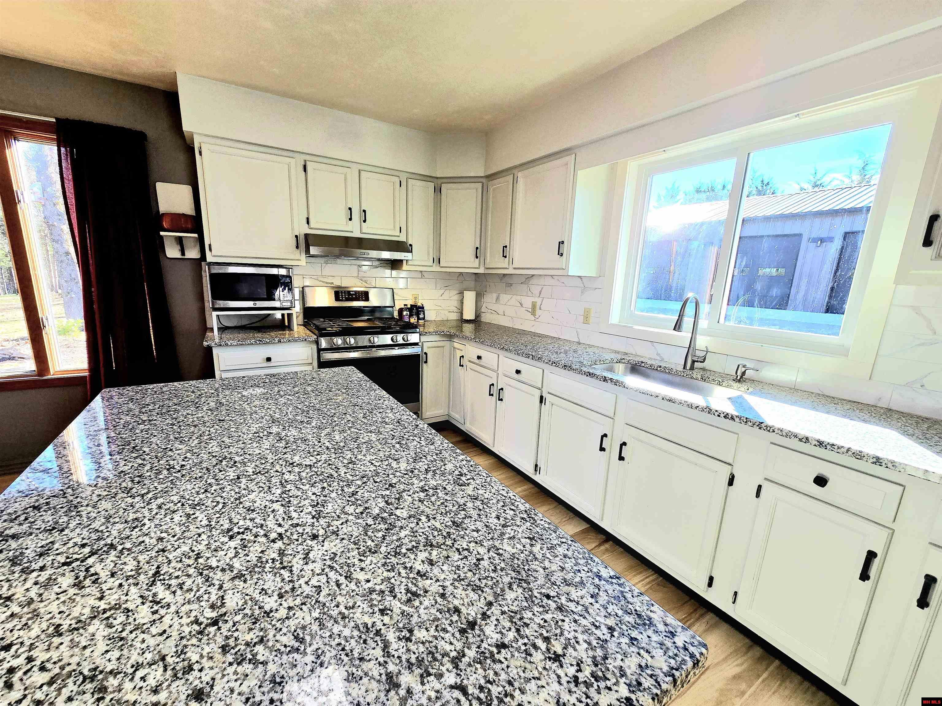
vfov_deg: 89.9
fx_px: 354
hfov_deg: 106.2
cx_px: 471
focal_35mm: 13
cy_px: 353
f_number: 2.2
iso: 50
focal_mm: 2.2
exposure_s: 1/139
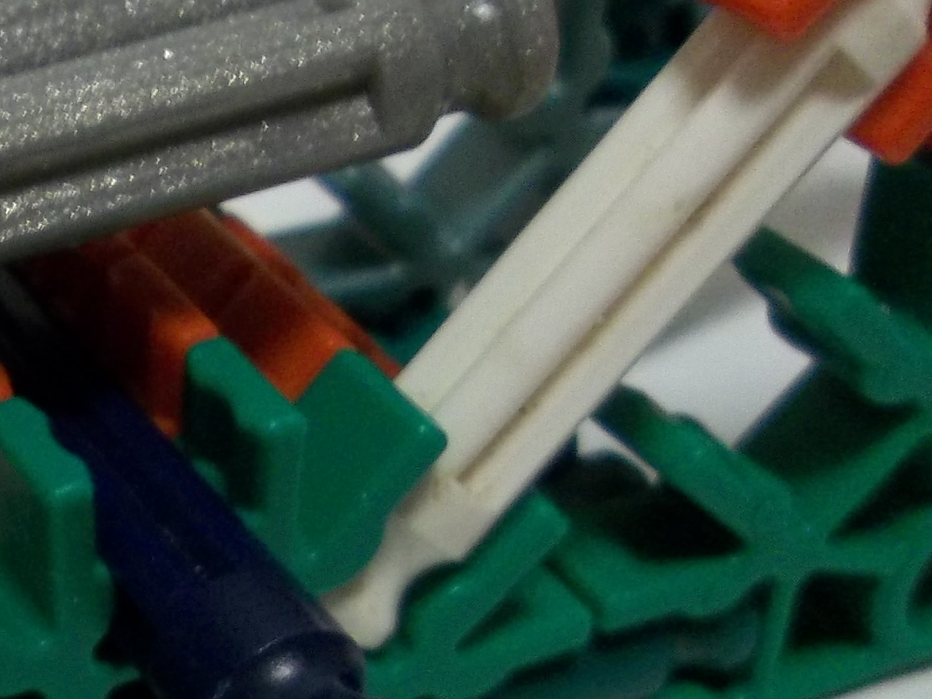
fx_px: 2208
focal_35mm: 82
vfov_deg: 17.5
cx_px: -295
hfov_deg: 21.5
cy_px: 739
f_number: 3.5
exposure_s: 1/10
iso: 160
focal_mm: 4.9
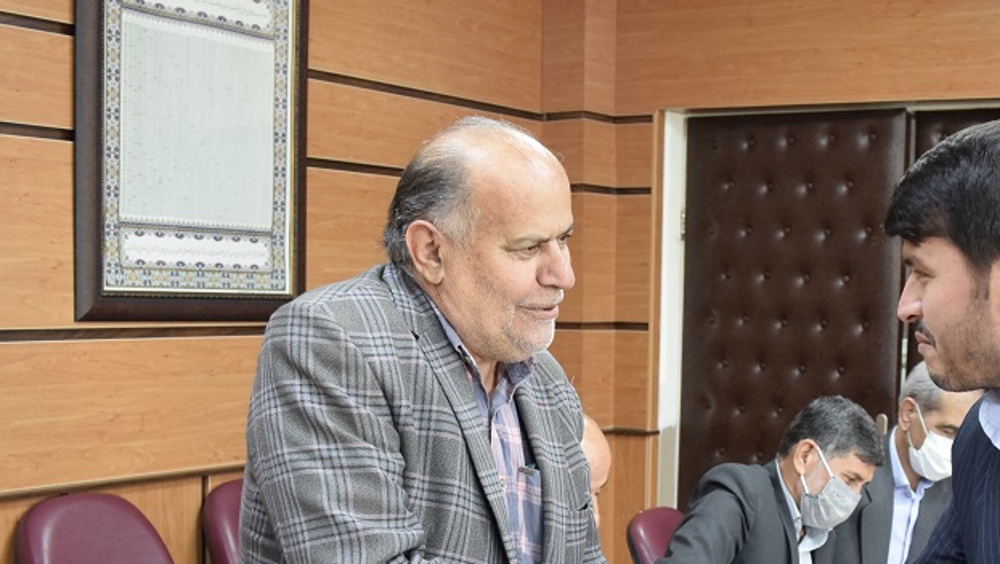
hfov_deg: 35.3
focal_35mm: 59
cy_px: 500
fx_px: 1565
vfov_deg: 20.0
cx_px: 620
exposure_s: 1/60
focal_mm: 20
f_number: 4
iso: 1250
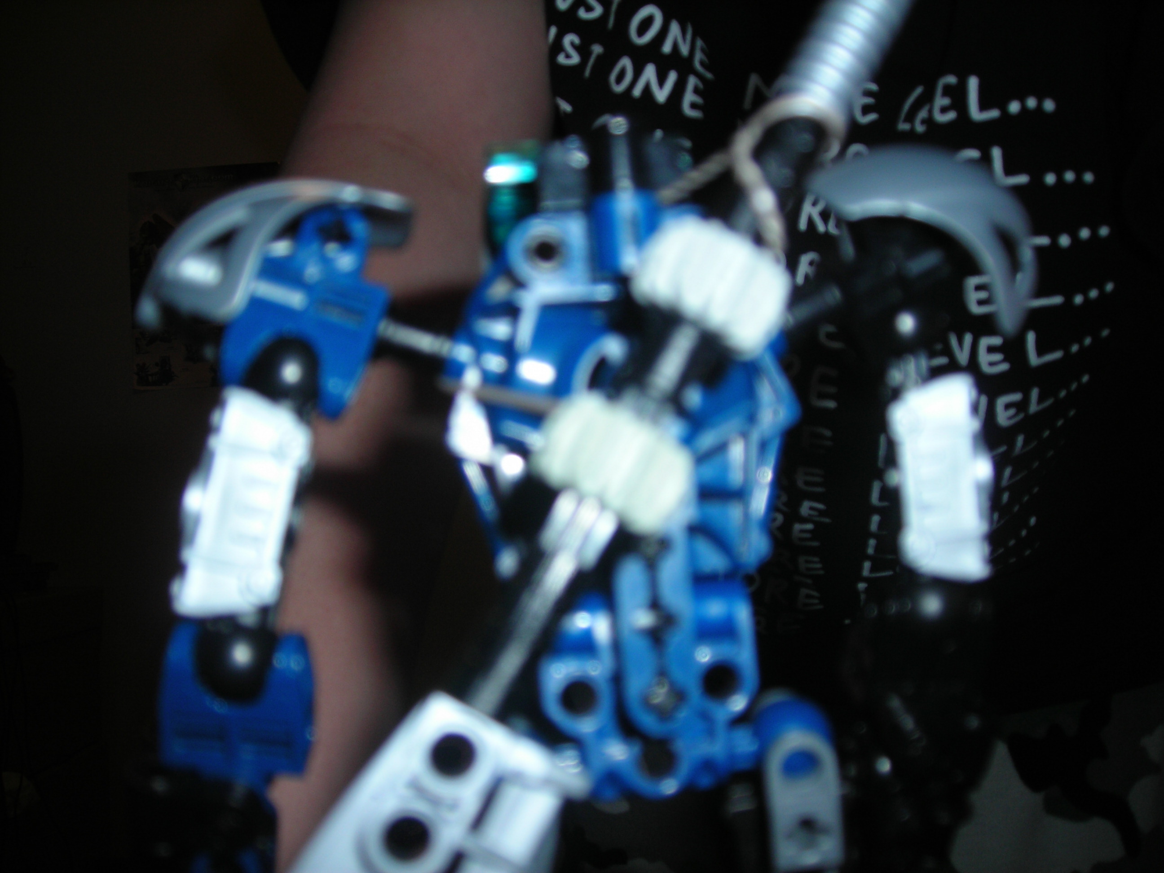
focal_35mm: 38
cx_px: 582
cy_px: 436
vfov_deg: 37.7
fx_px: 1278
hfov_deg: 49.0
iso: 50
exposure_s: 1/60.1
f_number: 3.2
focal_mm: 6.3
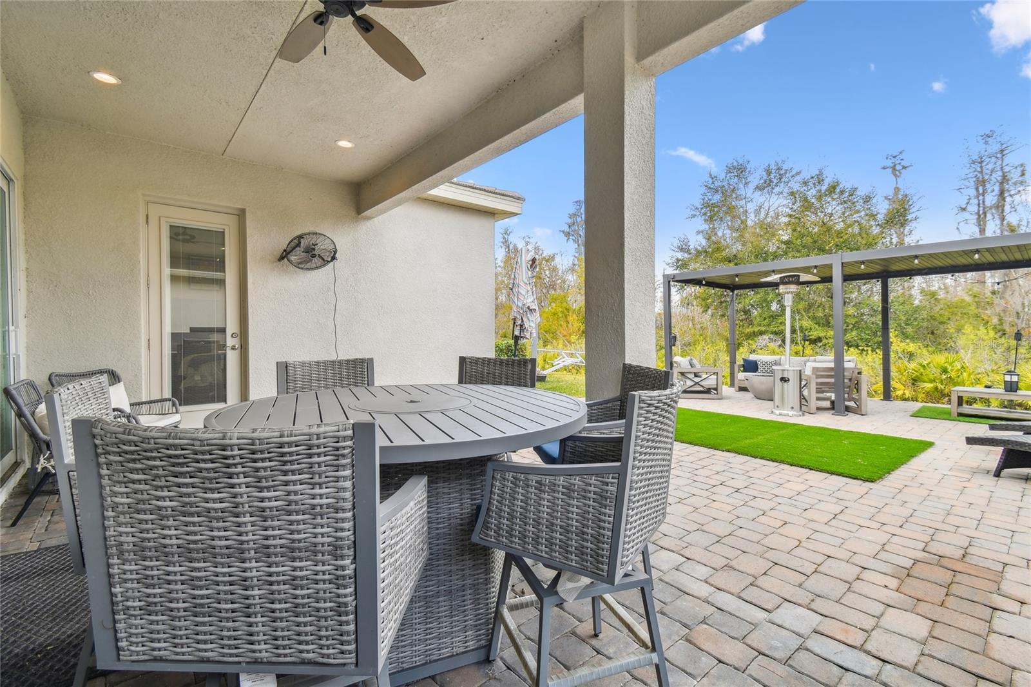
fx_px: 429
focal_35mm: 15
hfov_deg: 100.4
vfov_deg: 77.3
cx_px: 516
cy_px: 344
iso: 100
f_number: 7.1
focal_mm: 10
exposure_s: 1/40
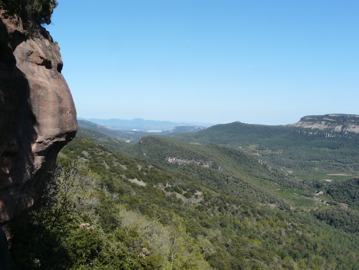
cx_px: 180
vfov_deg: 33.6
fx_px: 446
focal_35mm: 43
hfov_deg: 43.9
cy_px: 135
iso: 100
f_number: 5.6
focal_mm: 7
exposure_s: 1/500
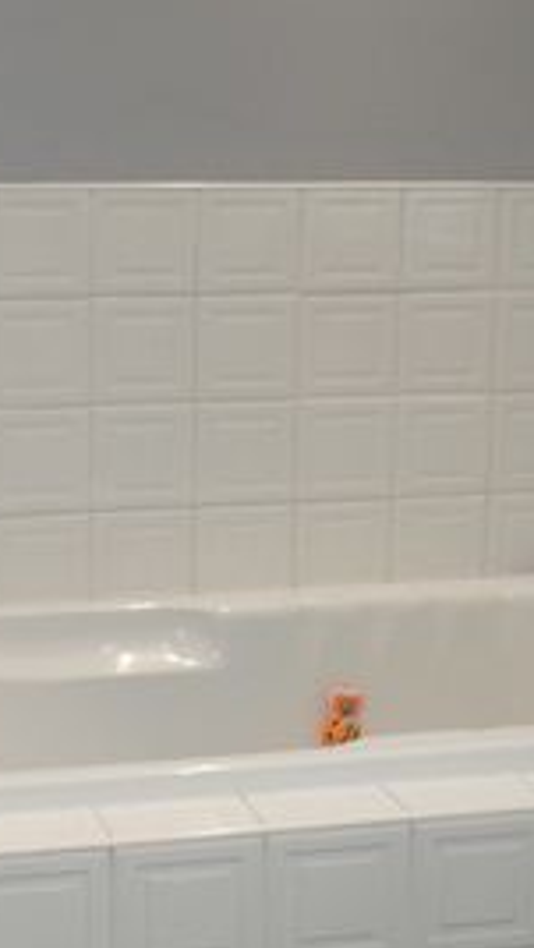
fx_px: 1634
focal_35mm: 65
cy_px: 513
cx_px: 117
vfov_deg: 32.3
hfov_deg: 18.4
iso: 250
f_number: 2.8
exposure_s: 1/60
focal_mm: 3.6
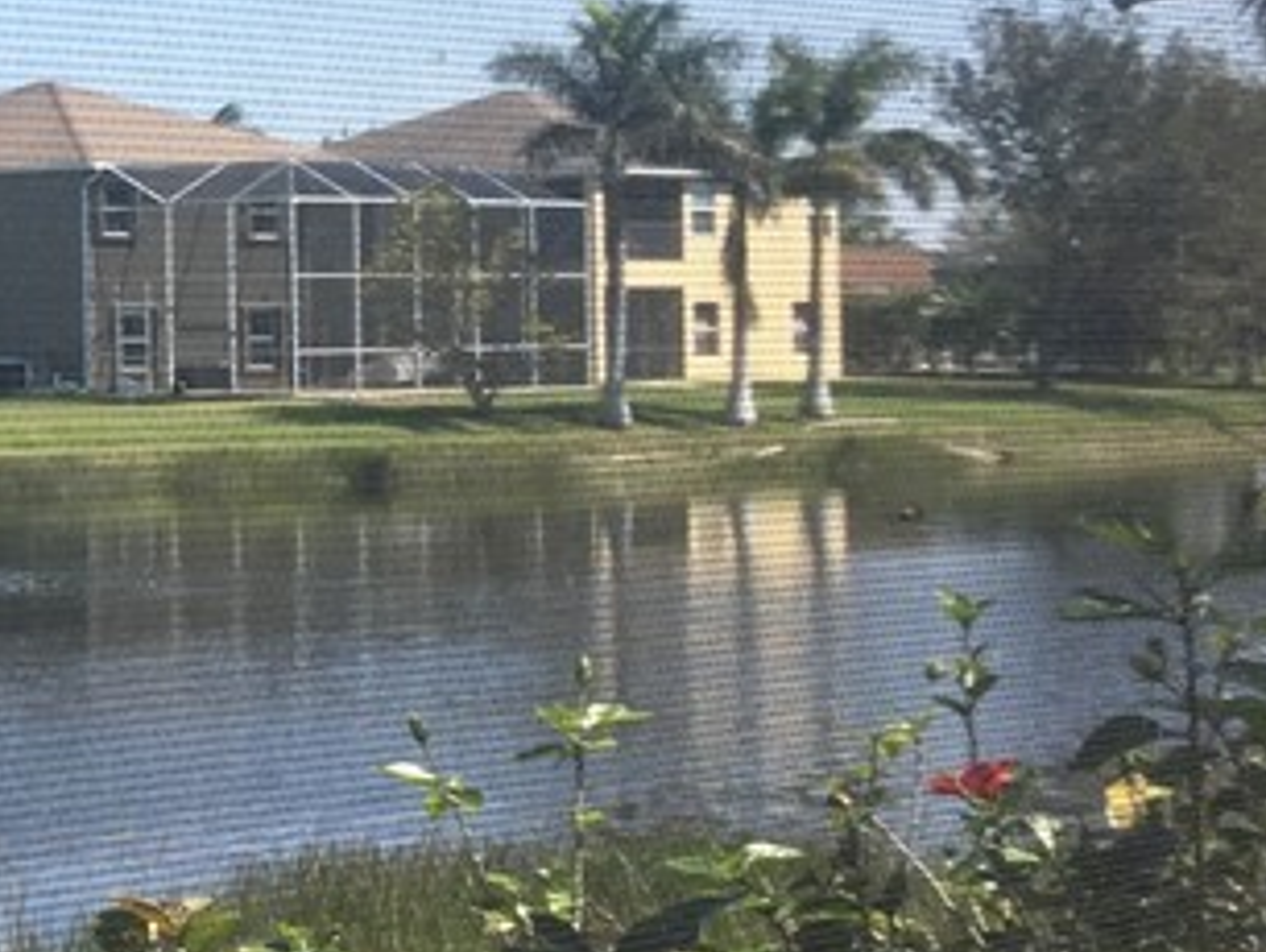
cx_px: -836
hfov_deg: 17.4
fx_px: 3550
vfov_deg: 15.2
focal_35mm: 97
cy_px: 302
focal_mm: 4.15
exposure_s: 1/732
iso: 25
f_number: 2.2
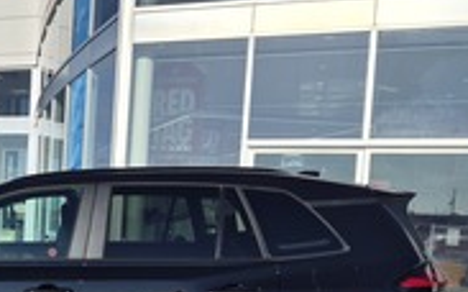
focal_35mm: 56
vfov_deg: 22.4
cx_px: 10
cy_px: 280
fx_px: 714
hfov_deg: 33.5
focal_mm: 5.4
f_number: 1.8
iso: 40
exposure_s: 1/7696
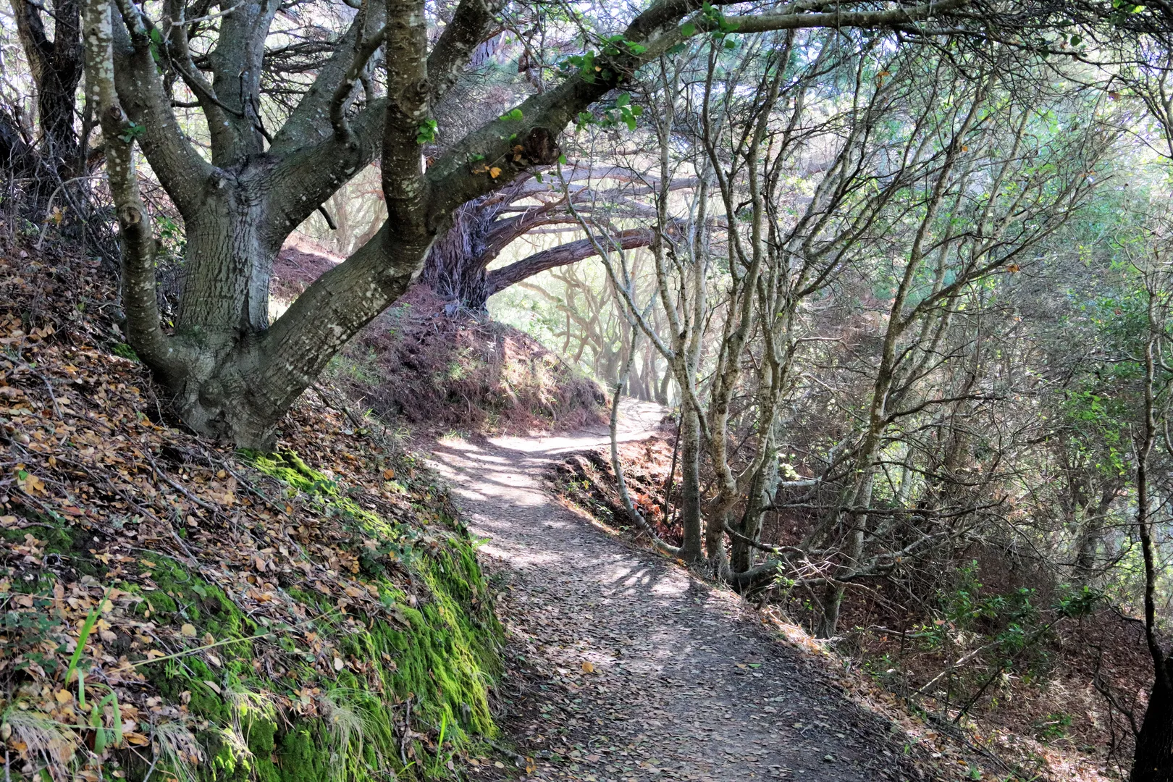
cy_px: 391
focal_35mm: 42
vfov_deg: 31.9
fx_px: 1368
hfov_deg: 46.4
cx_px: 586
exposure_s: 1/40
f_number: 8
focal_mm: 28
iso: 3200
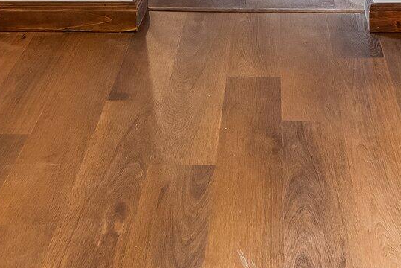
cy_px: -307
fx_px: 992
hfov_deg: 22.7
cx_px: 286
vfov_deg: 12.9
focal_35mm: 89
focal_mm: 16
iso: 320
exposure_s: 1/8
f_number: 8
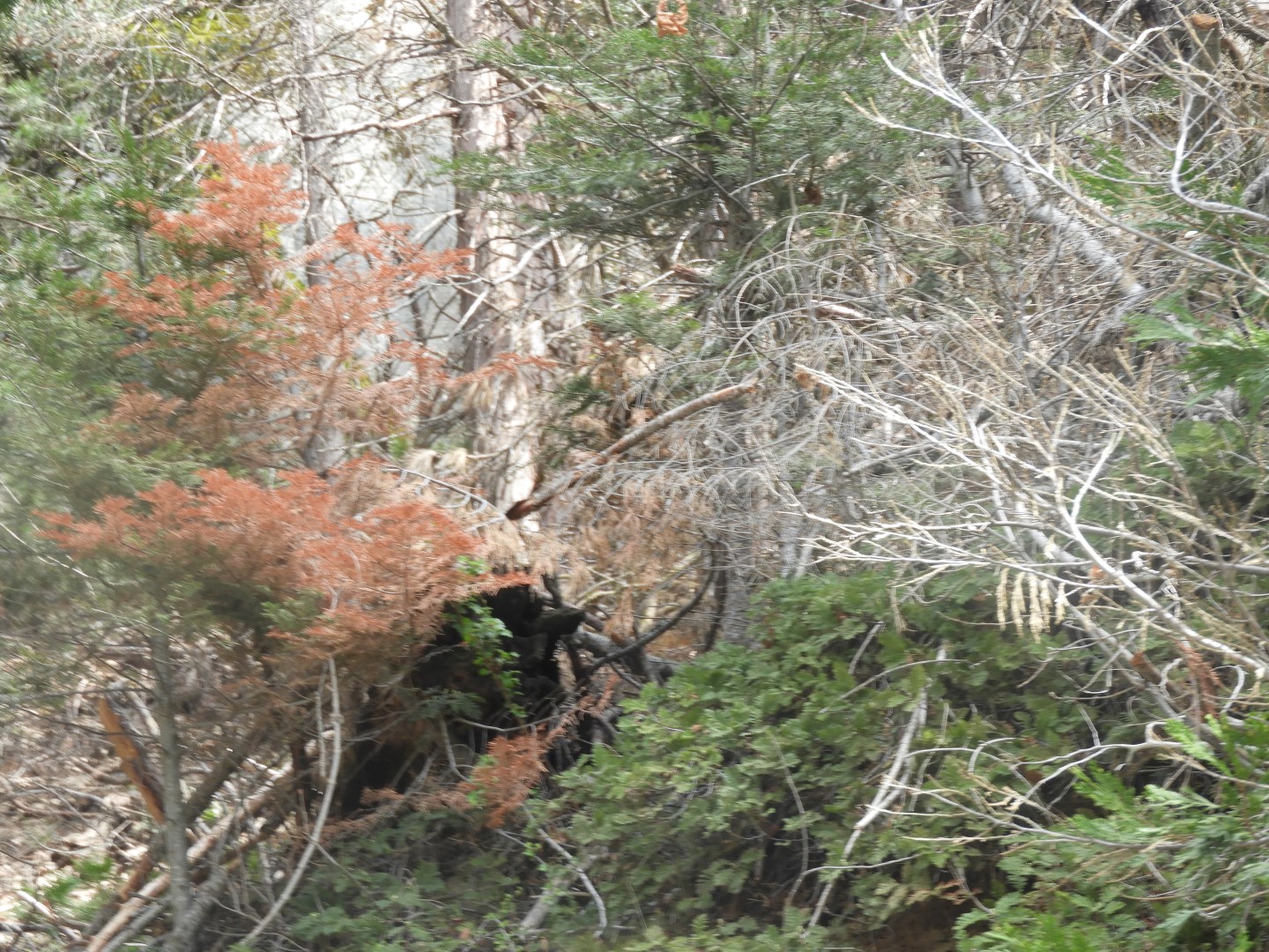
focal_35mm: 220
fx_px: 8065
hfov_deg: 9.0
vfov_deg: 6.8
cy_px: 476
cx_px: 634
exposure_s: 1/60
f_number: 5.3
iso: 125
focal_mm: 39.4
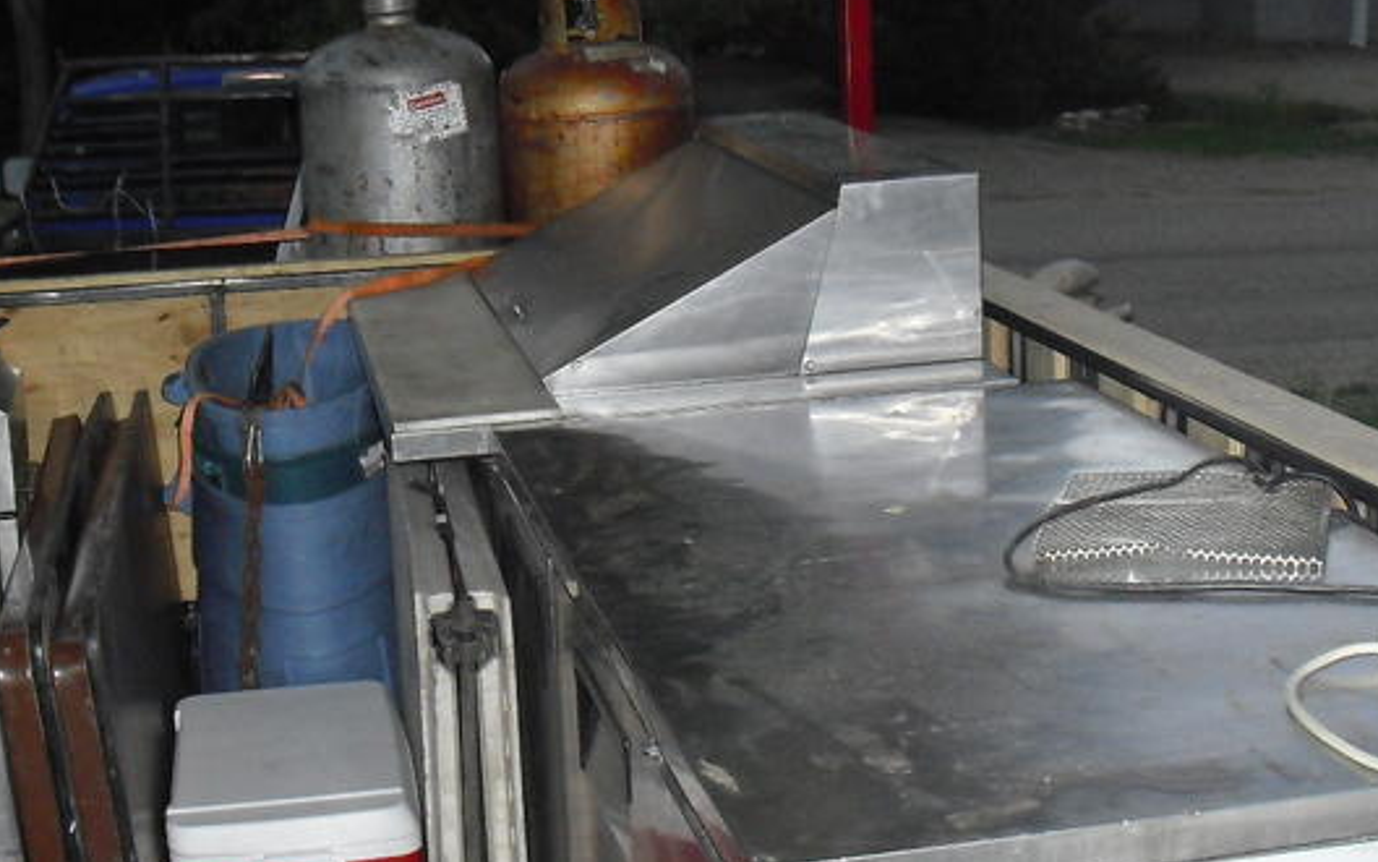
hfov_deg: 31.5
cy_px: 401
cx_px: 603
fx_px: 2441
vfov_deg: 20.0
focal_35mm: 65
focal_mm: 6.3
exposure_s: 1/60
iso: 400
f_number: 3.1
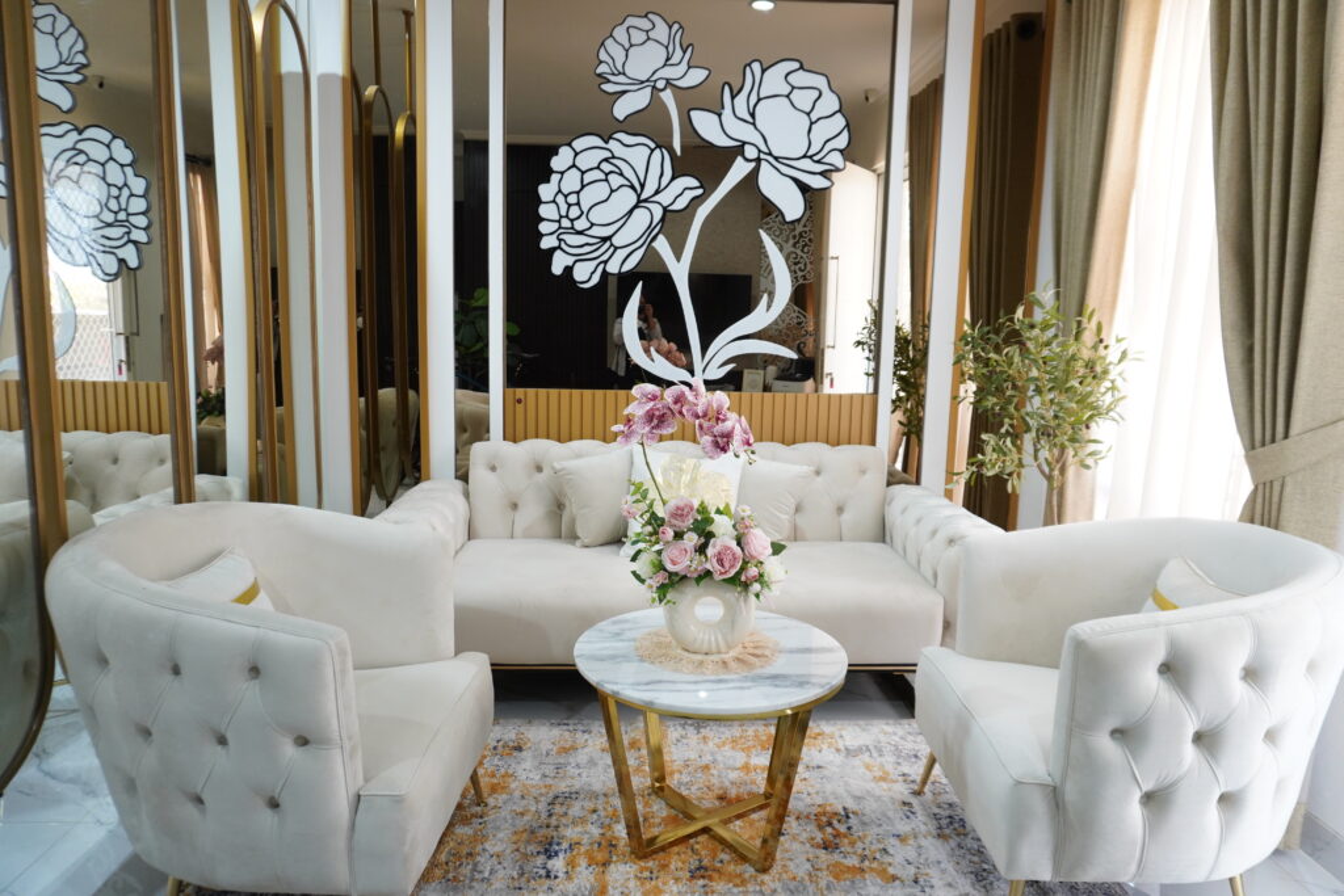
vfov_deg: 53.1
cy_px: 448
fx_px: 896
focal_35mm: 24
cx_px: 672
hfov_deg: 73.7
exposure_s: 1/40
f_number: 5
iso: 800
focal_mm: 16
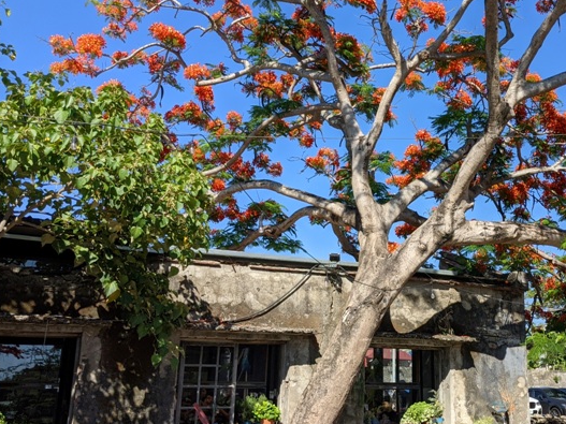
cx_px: 388
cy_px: 200
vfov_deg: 35.1
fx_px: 670
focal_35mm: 41
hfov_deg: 44.9
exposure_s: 1/2924
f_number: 1.73
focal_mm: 4.38
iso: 59
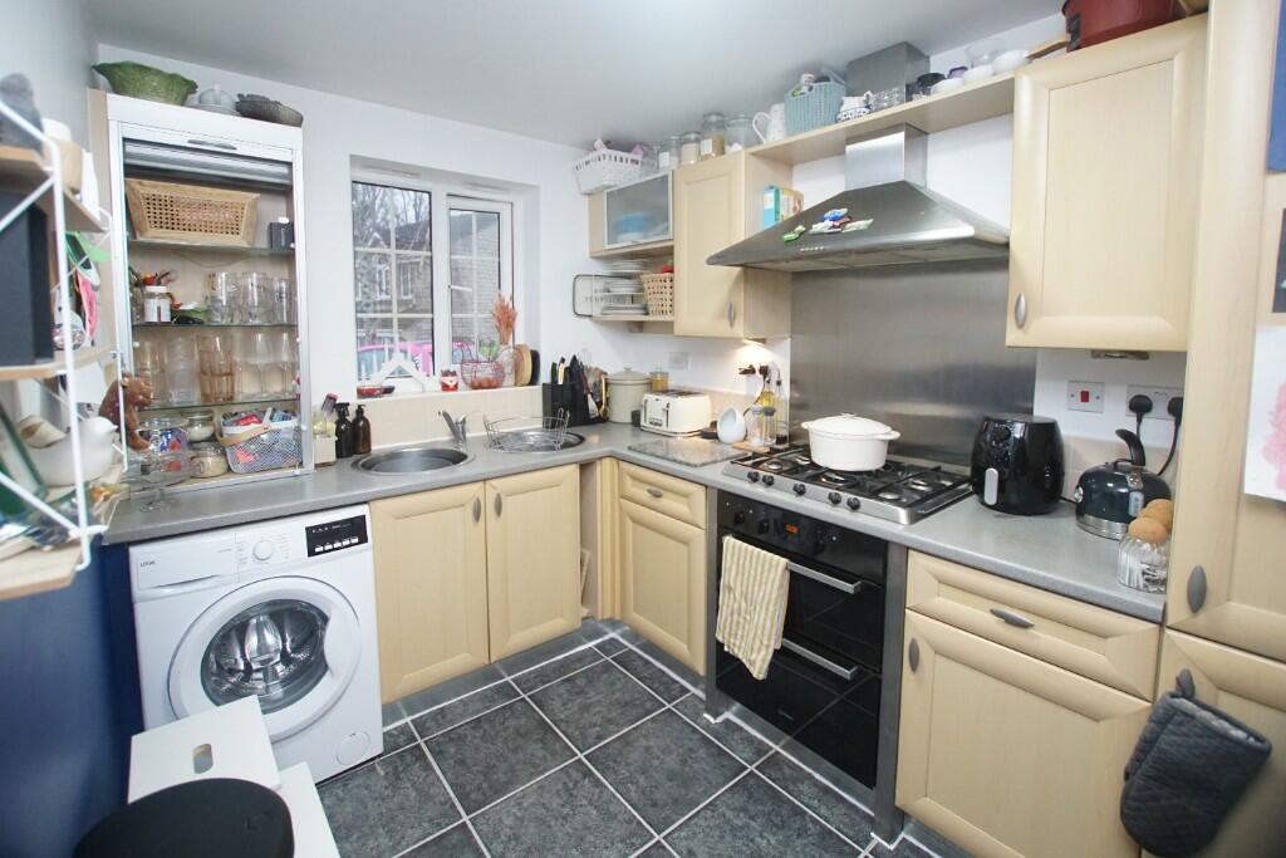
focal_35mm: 15
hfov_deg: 100.4
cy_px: 429
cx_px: 643
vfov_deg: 77.3
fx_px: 536
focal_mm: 10
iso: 2000
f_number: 3.5
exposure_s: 1/160
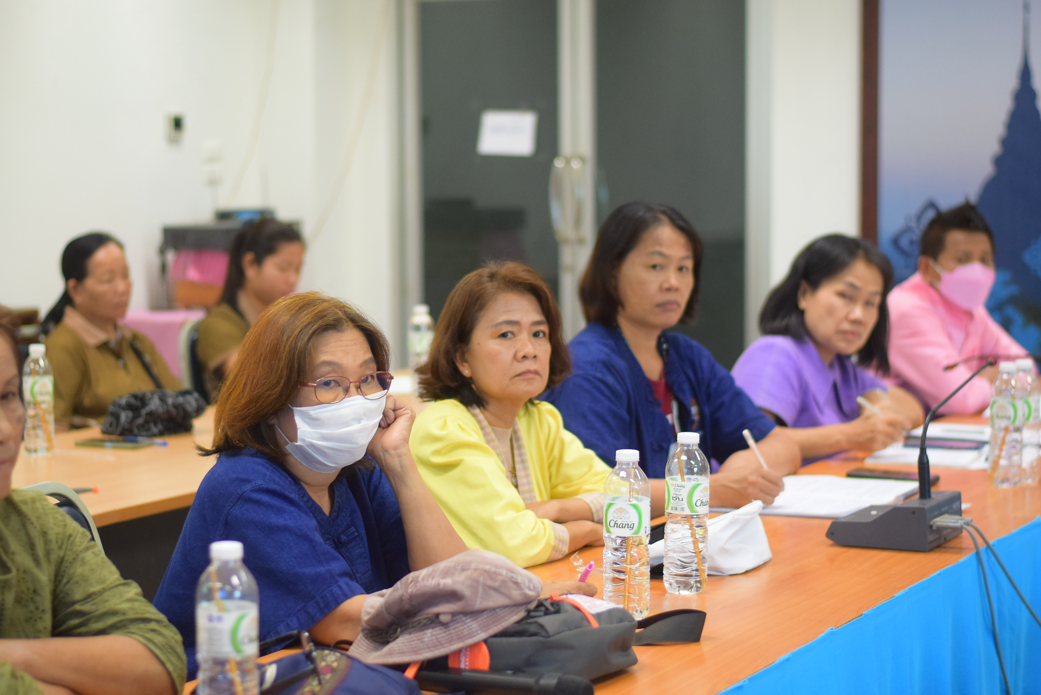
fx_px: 2169
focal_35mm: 75
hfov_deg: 27.0
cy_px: 348
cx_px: 520
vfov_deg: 18.2
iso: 1600
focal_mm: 50
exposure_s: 1/500
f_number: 2.2
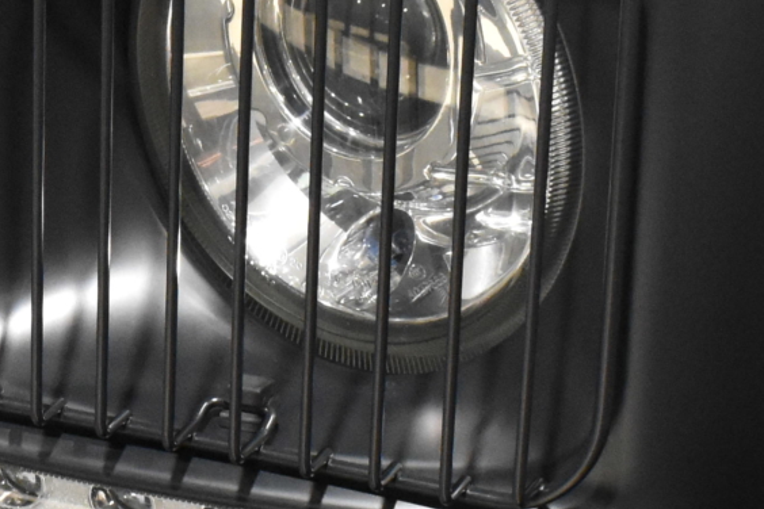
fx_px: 3756
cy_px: 363
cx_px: -261
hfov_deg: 11.3
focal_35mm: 177
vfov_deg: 7.8
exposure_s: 1/40
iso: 3200
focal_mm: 26
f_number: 8
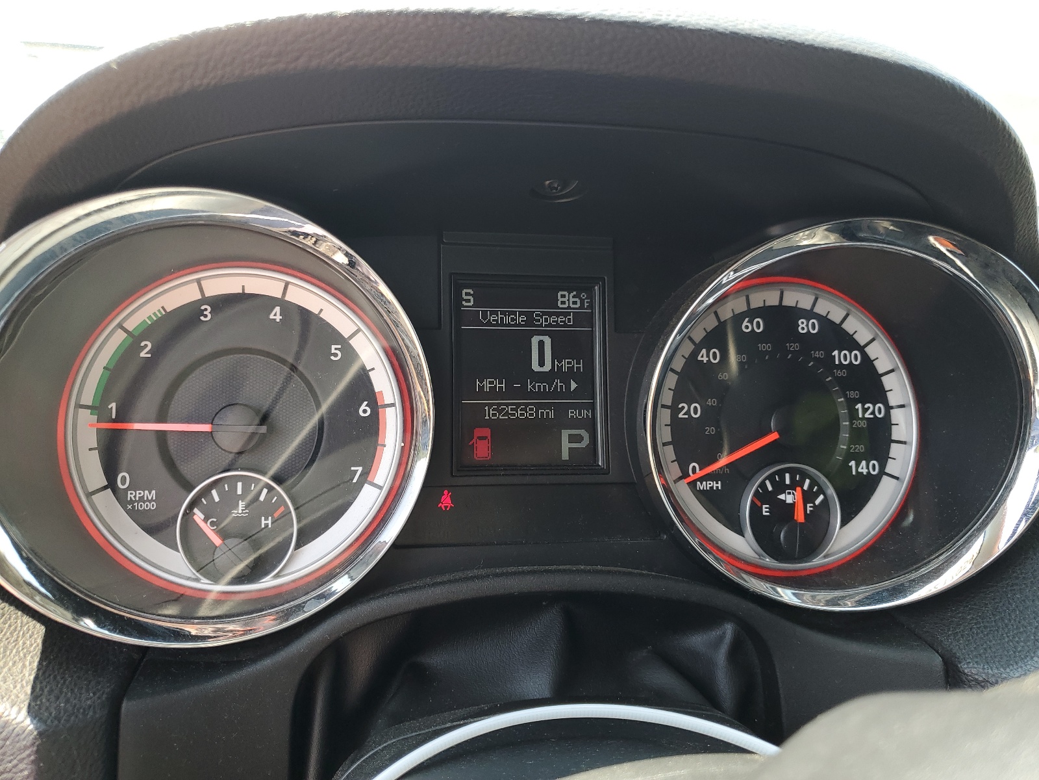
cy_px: 390
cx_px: 520
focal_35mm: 26
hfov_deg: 67.3
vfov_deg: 53.1
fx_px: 780
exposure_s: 1/204
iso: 50
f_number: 1.5
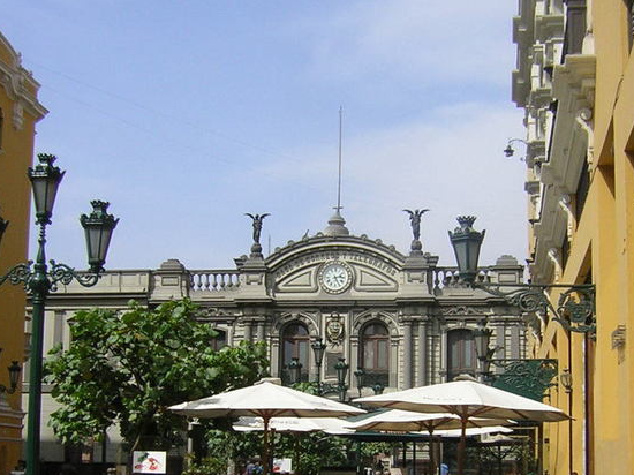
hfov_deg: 34.9
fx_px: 1007
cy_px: 344
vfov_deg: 26.3
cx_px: 361
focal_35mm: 55
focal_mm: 4.7
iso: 50
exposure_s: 1/380
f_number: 5.2
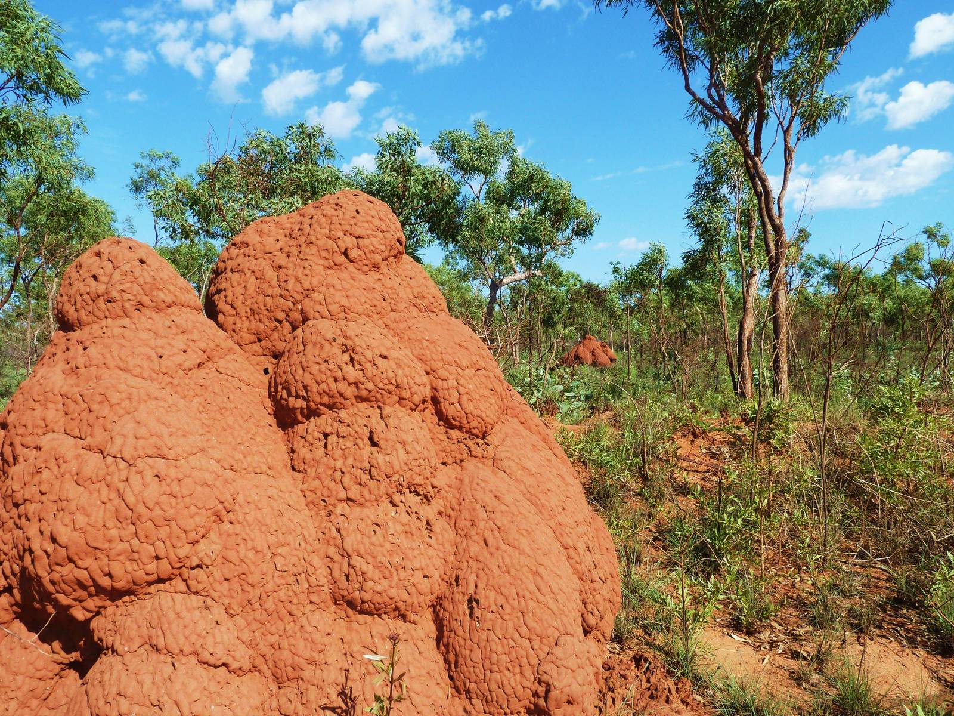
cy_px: 358
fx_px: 689
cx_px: 477
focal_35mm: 25
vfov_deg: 54.9
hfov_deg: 69.4
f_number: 5
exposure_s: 1/400
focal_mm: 4.1
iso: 100
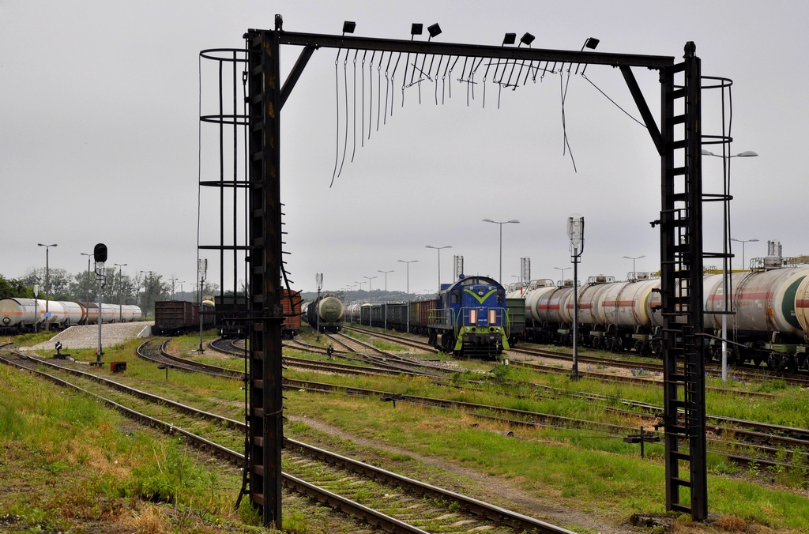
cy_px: 267
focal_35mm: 63
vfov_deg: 21.4
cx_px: 404
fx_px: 1411
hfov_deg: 32.0
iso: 200
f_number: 8
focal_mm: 42
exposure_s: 1/640
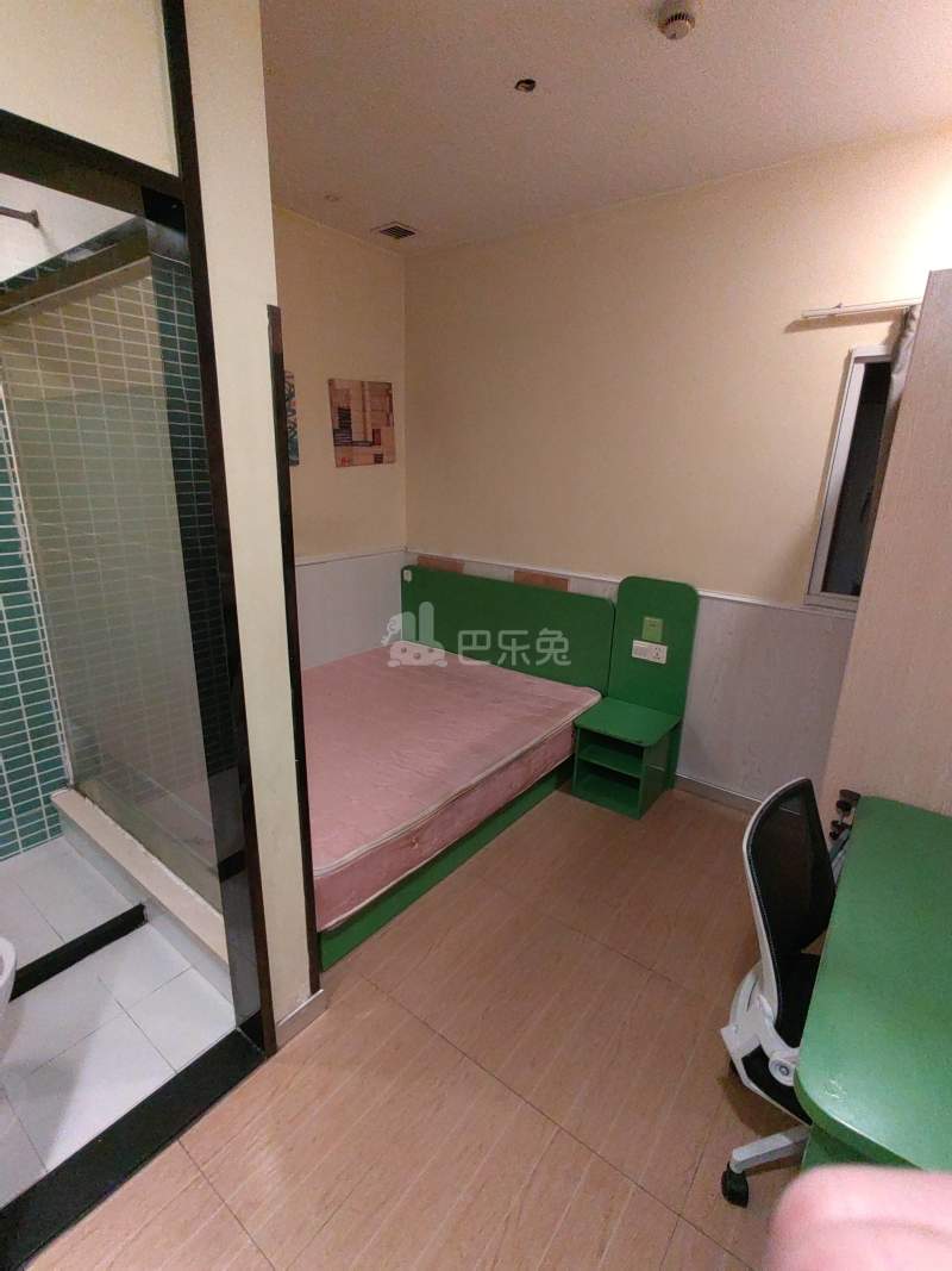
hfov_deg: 78.1
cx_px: 476
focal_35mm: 16
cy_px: 636
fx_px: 587
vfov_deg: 94.5
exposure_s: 1/25
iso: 500
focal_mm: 1.68
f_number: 2.2
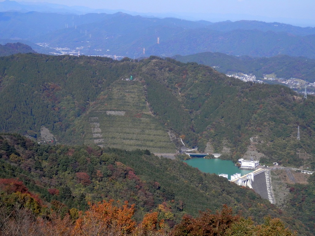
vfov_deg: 20.2
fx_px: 664
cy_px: 118
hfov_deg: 26.7
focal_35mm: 73
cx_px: 158
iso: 100
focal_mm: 13.1
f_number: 12.7
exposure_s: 1/125
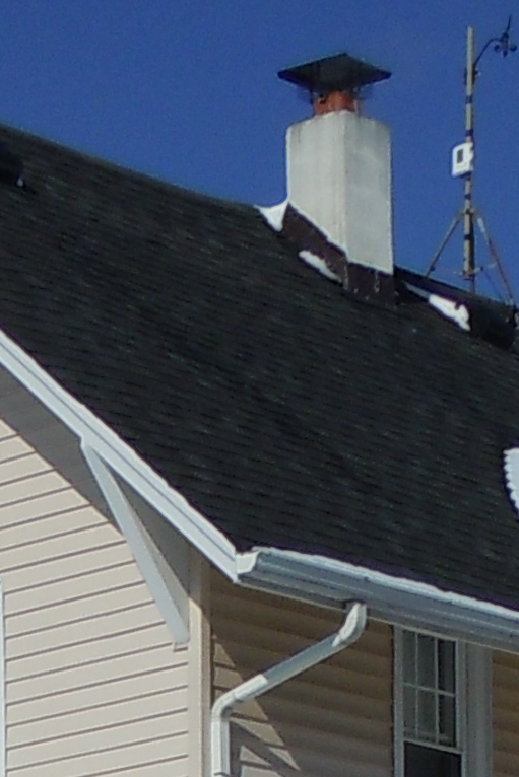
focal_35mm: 176
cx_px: -193
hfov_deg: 7.7
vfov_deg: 10.8
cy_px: 1475
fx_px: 3804
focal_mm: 5.4
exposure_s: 1/1000
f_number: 7
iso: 100
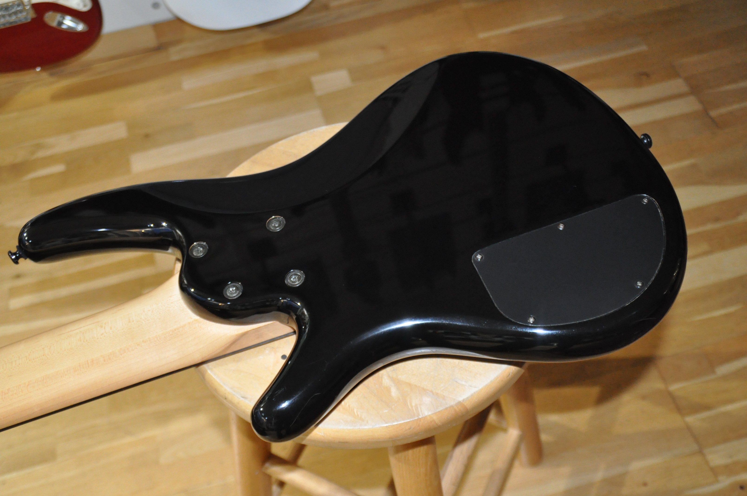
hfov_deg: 46.4
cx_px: 374
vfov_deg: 31.8
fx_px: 870
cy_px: 248
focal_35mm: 42
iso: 2000
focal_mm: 28
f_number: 5
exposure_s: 1/60
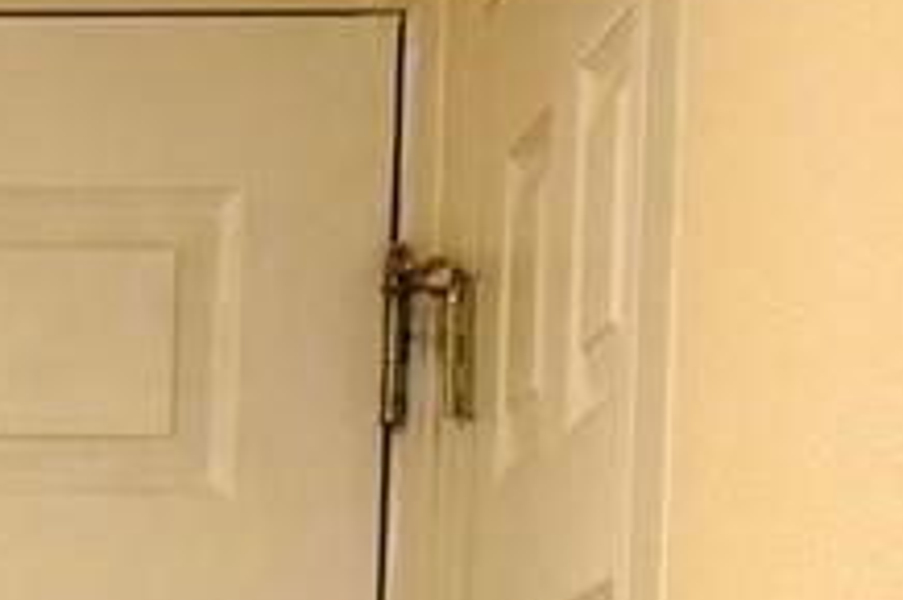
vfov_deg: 7.1
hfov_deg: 10.9
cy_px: 1428
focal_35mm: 183
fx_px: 4587
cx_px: -356
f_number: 1.78
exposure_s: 1/120
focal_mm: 6.76
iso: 160
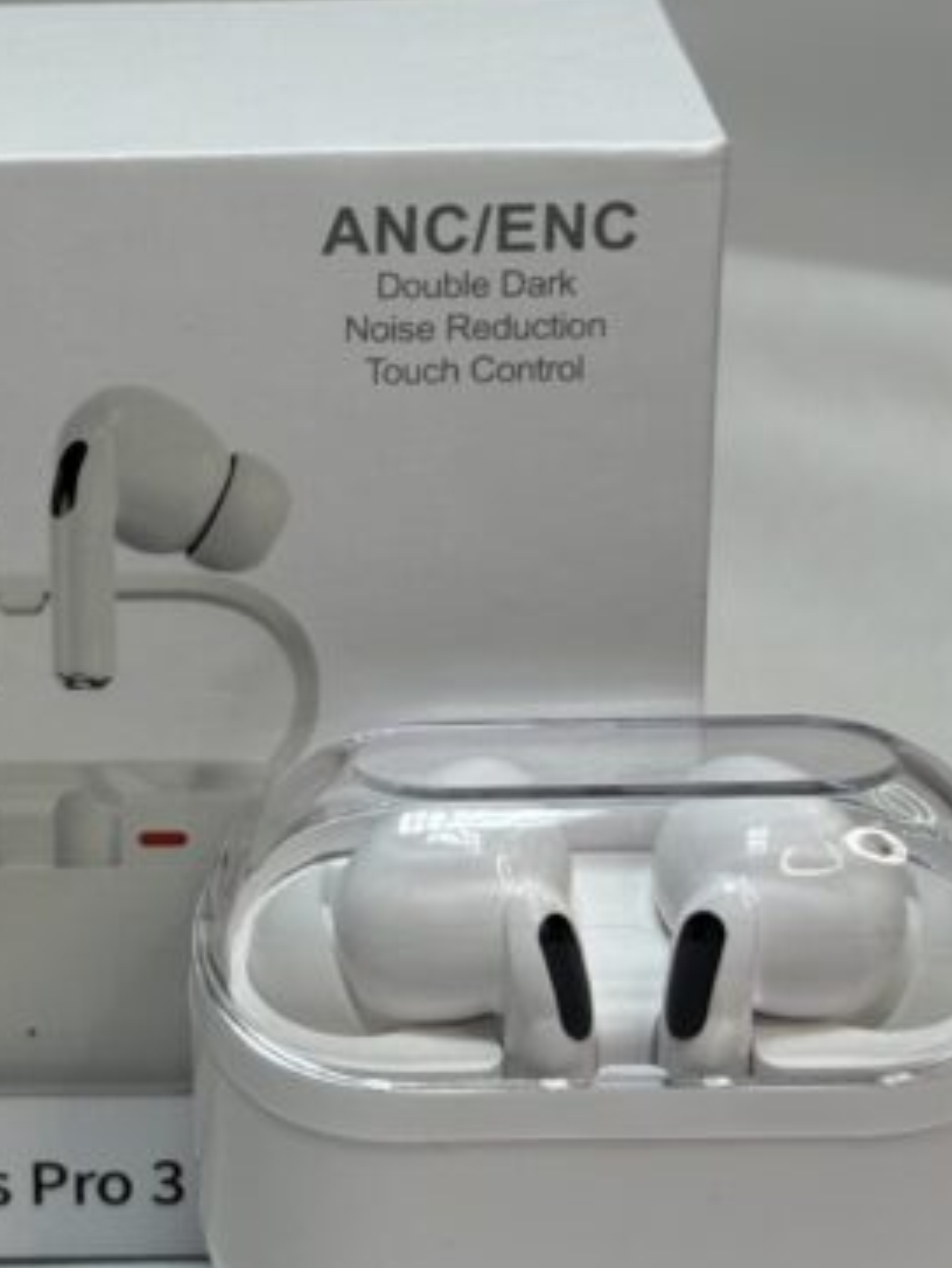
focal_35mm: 106
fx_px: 3882
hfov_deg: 13.9
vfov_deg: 18.5
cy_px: 532
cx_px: 133
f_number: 1.78
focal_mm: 6.76
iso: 64
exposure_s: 1/377
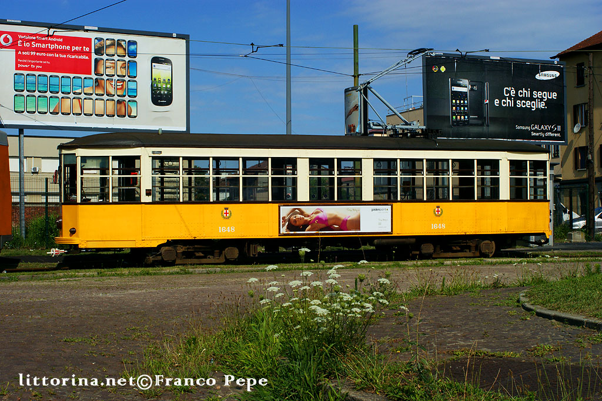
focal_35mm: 60
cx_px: 301
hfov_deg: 33.4
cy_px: 200
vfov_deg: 22.6
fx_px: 1003
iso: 200
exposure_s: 1/200
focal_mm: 40
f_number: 18
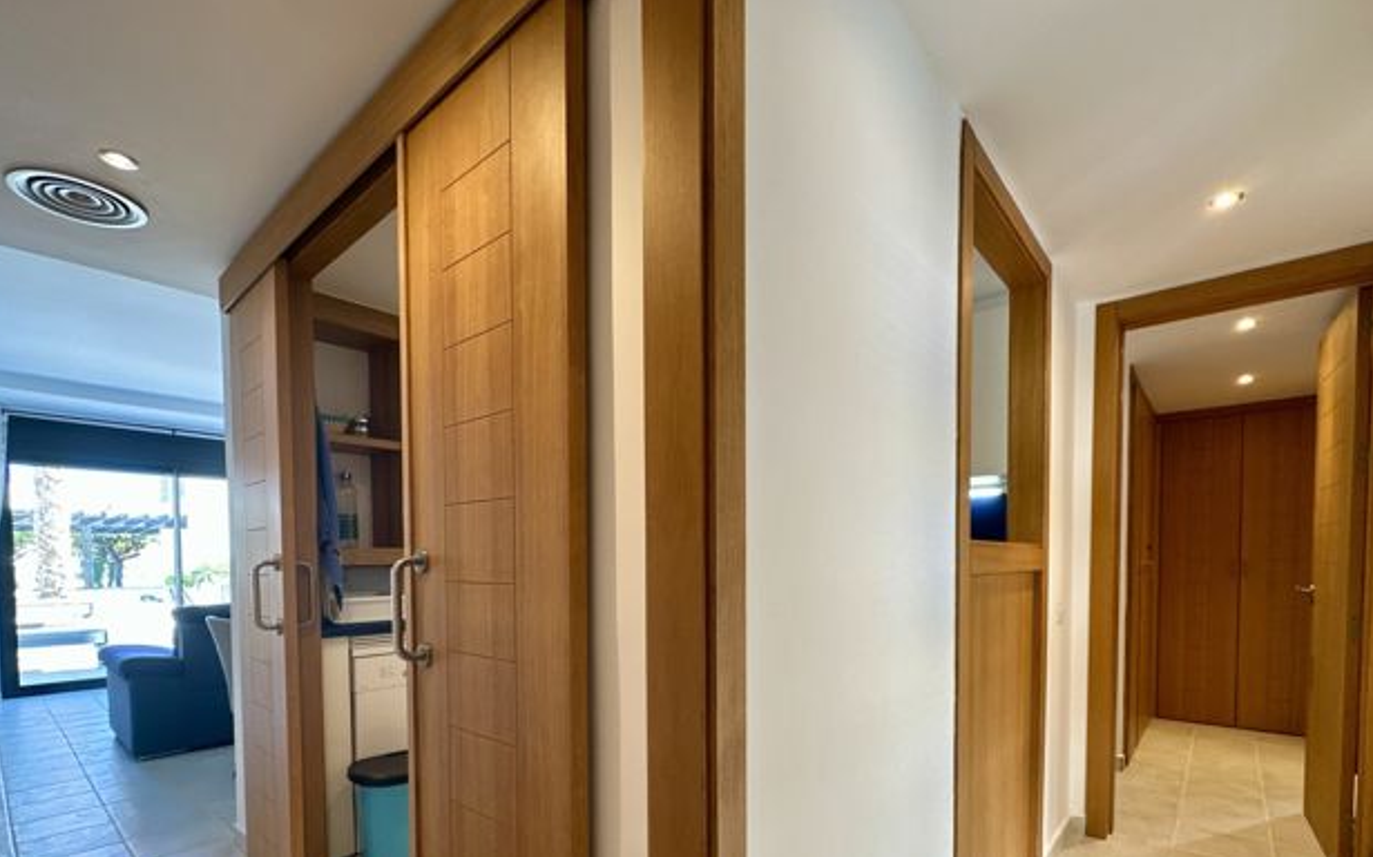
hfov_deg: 94.4
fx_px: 636
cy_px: 585
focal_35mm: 17
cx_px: 695
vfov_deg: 65.8
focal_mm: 2.22
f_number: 2.2
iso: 160
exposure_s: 1/100
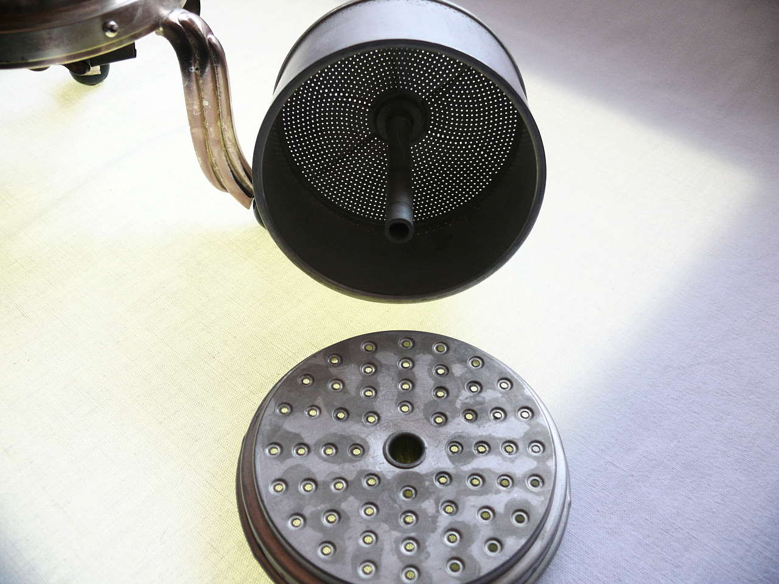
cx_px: 390
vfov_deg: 40.7
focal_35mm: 35
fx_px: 788
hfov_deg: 52.6
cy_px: 292
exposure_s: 1/100
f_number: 2.8
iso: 100
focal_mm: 7.4
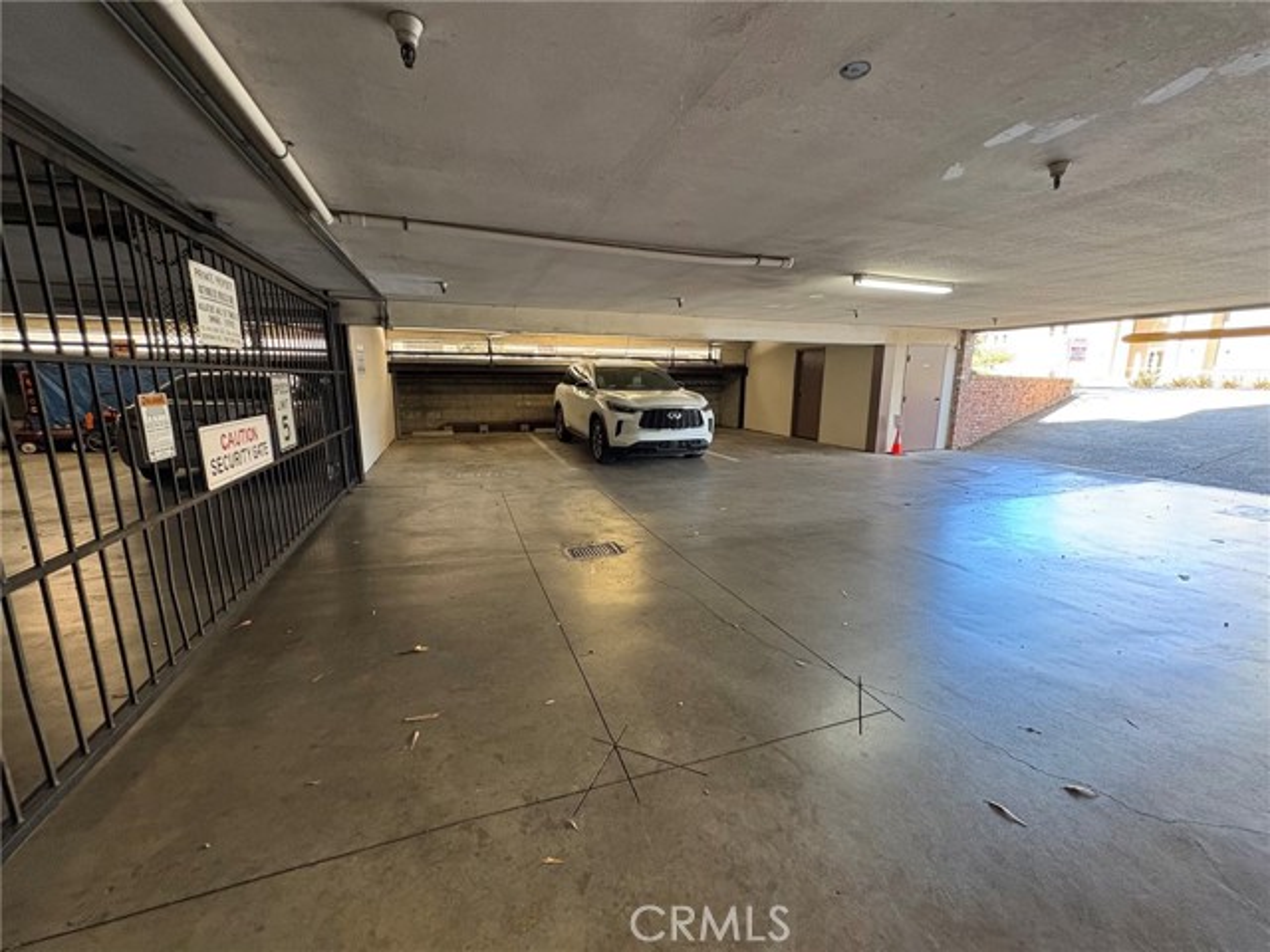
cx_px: 635
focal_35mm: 14
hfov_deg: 102.1
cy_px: 476
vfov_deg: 85.7
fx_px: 514
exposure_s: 1/60
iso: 320
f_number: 2.2
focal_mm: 2.22
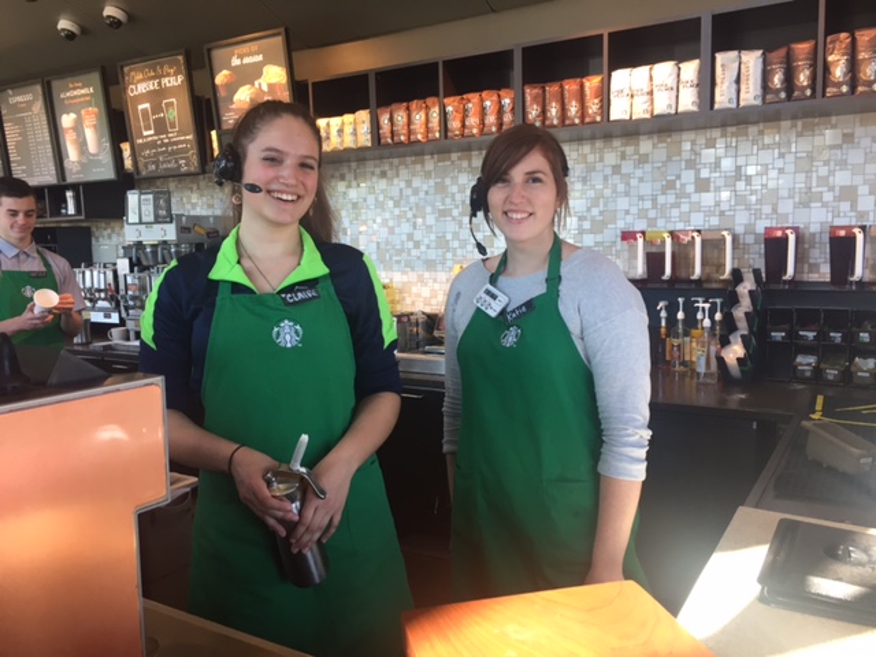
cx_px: 438
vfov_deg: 48.2
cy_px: 328
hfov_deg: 61.7
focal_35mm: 29
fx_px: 734
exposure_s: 1/40
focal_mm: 4.15
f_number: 2.2
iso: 32
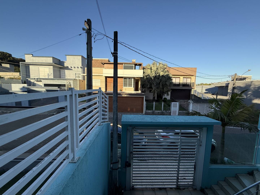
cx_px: 130
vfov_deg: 85.7
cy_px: 98
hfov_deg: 102.1
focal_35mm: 14
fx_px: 105
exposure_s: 1/1050
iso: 64
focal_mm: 2.22
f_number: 2.2
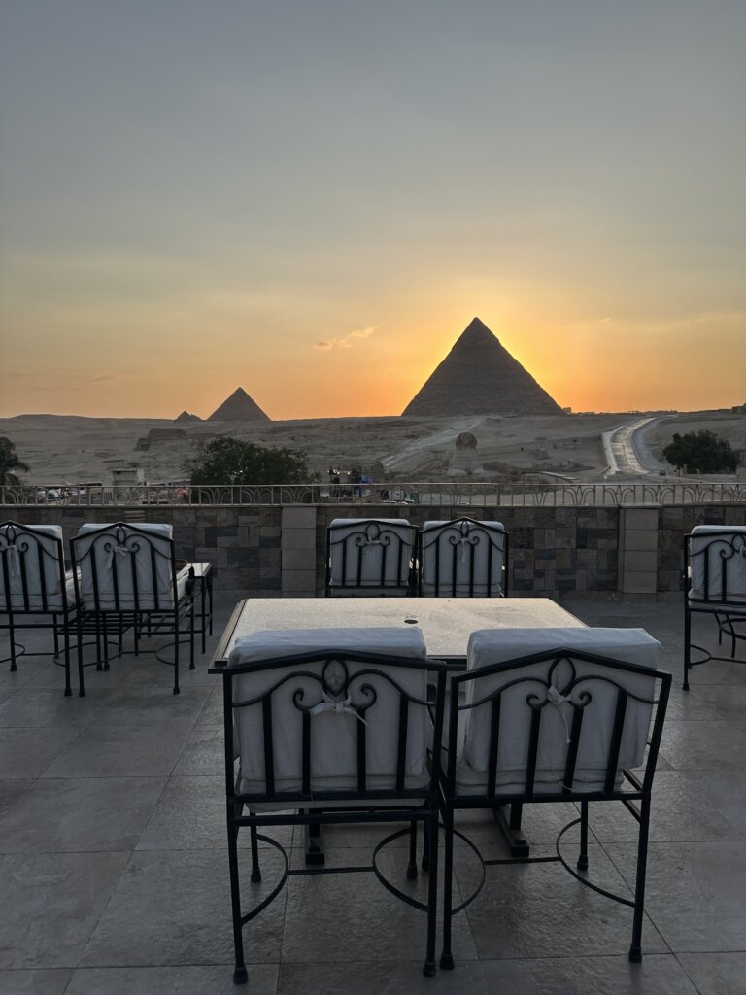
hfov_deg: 56.8
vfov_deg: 71.6
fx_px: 690
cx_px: 373
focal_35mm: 24
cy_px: 498
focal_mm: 6.86
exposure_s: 1/3058
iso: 80
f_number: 1.78
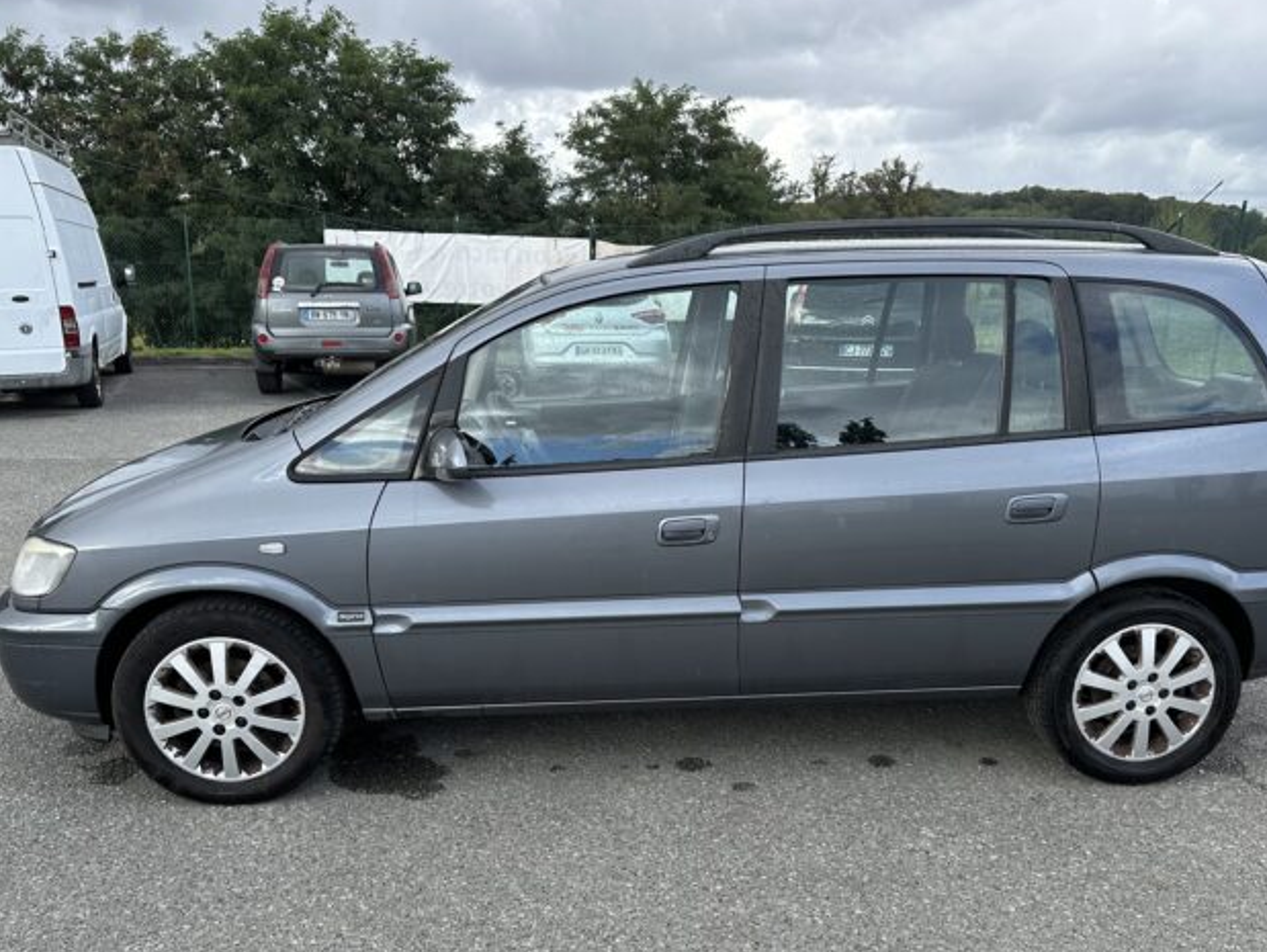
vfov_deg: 45.2
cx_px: 684
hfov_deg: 58.3
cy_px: 586
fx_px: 1135
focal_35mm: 31
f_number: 1.78
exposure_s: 1/1019
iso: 80
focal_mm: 6.86
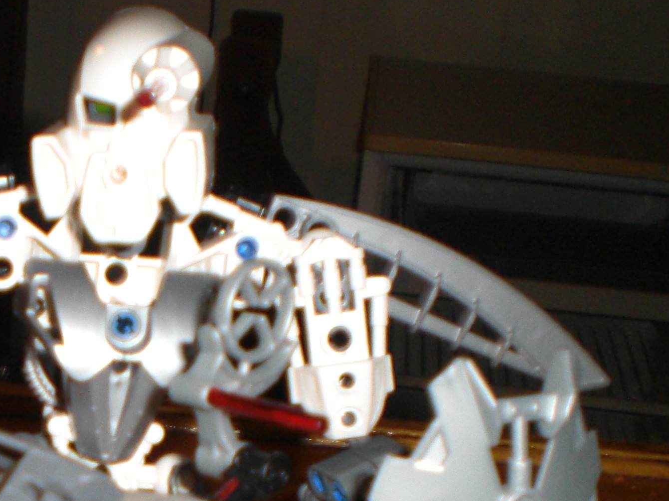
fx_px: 1681
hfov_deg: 21.7
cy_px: 512
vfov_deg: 16.6
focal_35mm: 87
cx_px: -7
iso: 200
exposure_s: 1/60
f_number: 3.1
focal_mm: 6.3
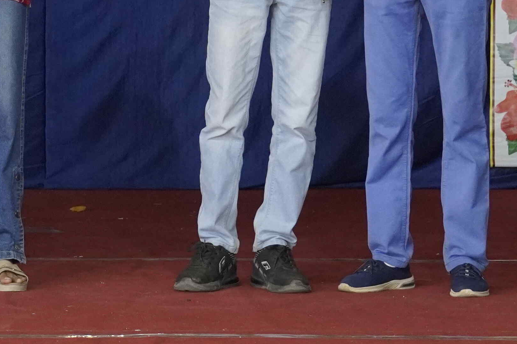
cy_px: -120
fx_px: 4437
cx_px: 39
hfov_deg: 6.7
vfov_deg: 4.4
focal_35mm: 309
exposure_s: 1/160
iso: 2000
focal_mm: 56
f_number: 5
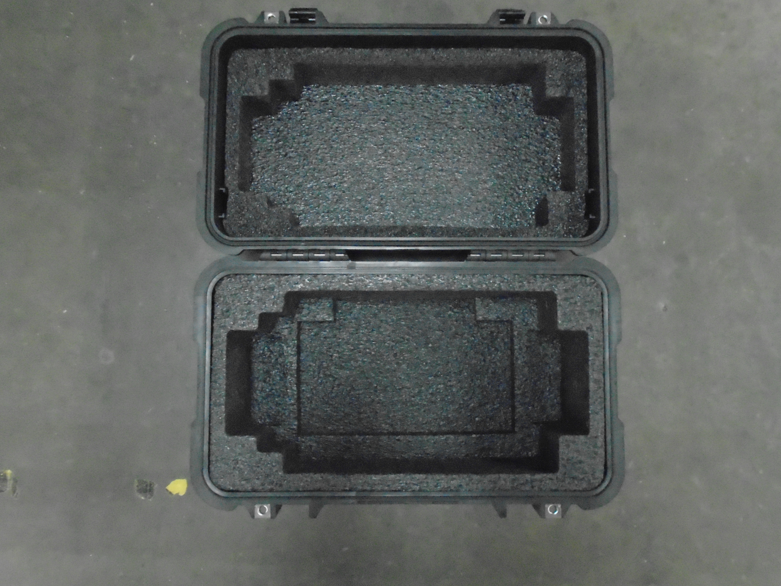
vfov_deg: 51.4
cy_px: 294
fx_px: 609
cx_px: 400
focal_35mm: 27
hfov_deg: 65.3
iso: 1600
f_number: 3.2
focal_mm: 4.6
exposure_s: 1/40
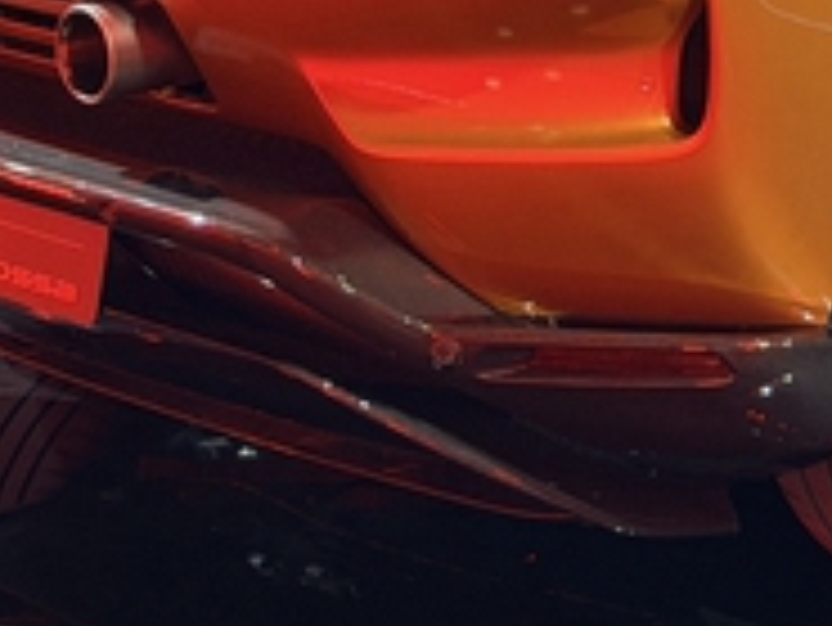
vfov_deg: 8.6
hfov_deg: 11.3
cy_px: -173
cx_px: 1070
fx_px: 4113
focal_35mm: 171
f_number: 1.78
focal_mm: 6.76
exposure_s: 1/66
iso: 160
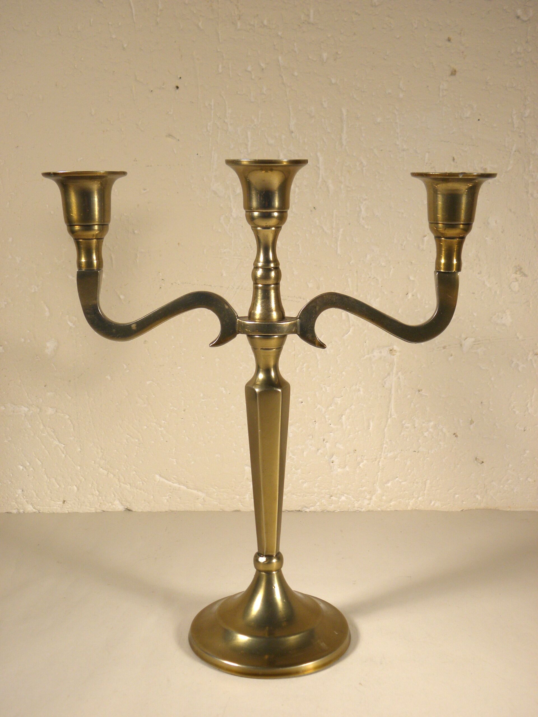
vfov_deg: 42.9
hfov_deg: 32.9
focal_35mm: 44
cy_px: 358
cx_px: 269
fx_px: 912
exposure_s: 1/80
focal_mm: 7.9
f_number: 3.9
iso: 100
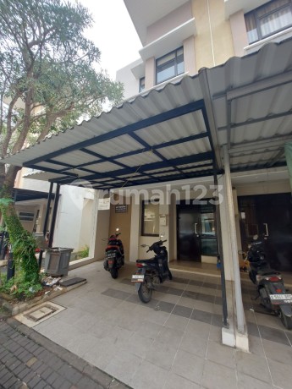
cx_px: 146
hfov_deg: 89.9
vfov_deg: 106.2
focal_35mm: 13
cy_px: 194
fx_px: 146
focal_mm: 1.74
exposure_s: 1/214
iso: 50
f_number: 2.2
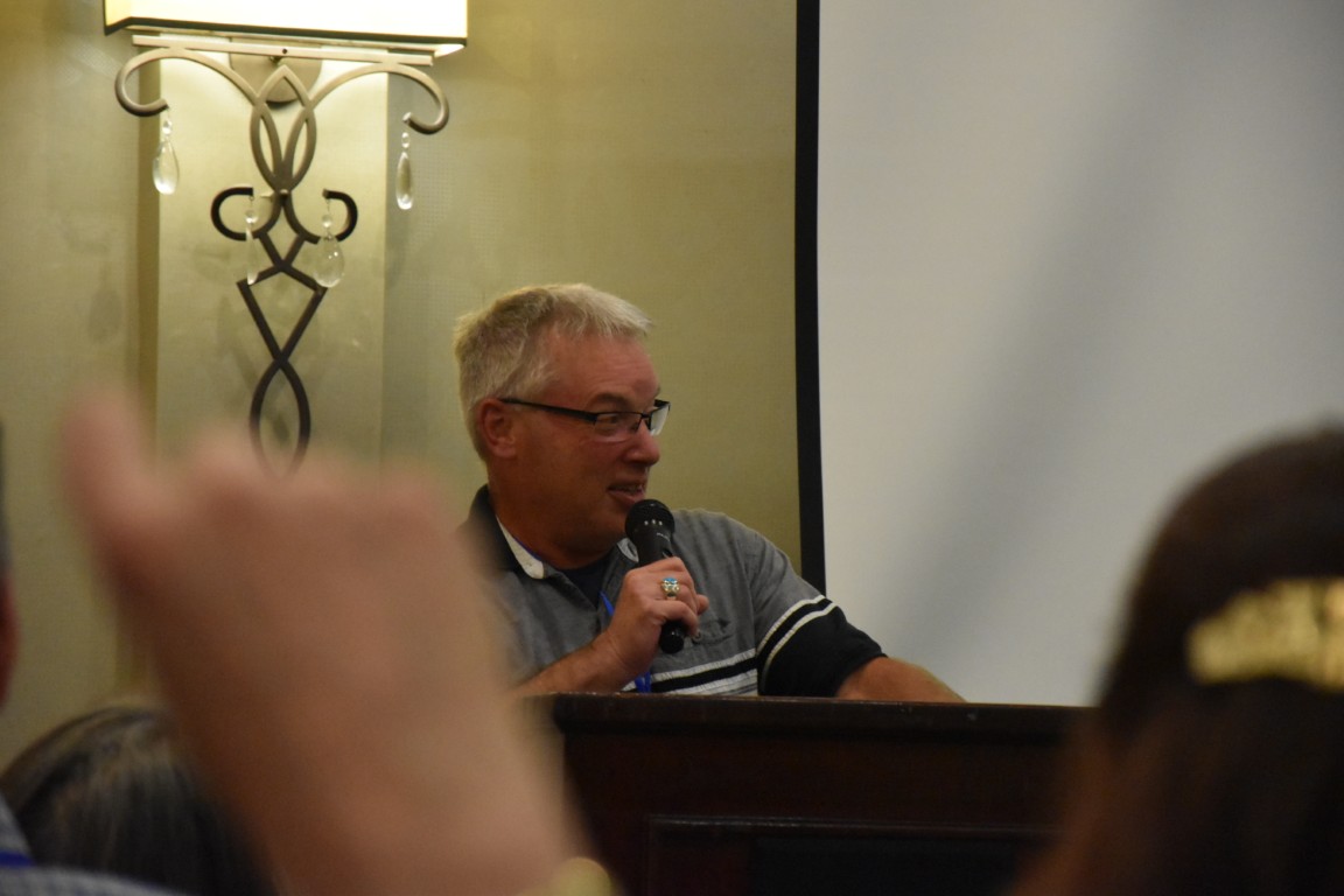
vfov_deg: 8.7
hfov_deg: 13.0
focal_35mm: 158
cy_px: 448
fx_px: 5880
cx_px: 672
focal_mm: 105
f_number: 5.6
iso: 5600
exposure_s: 1/125
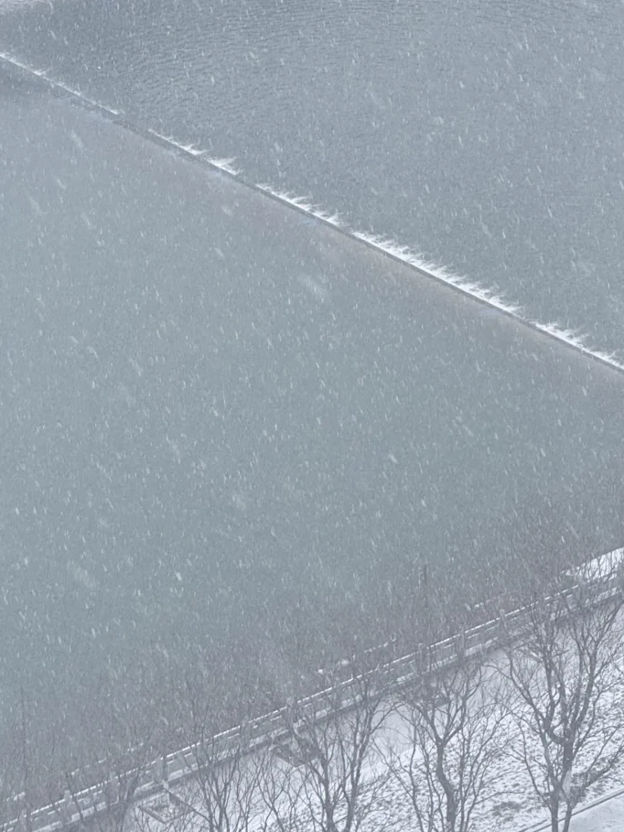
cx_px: 353
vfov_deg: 10.4
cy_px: 610
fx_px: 4566
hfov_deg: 7.8
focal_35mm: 190
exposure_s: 1/193
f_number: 2.8
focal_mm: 15.66
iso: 64
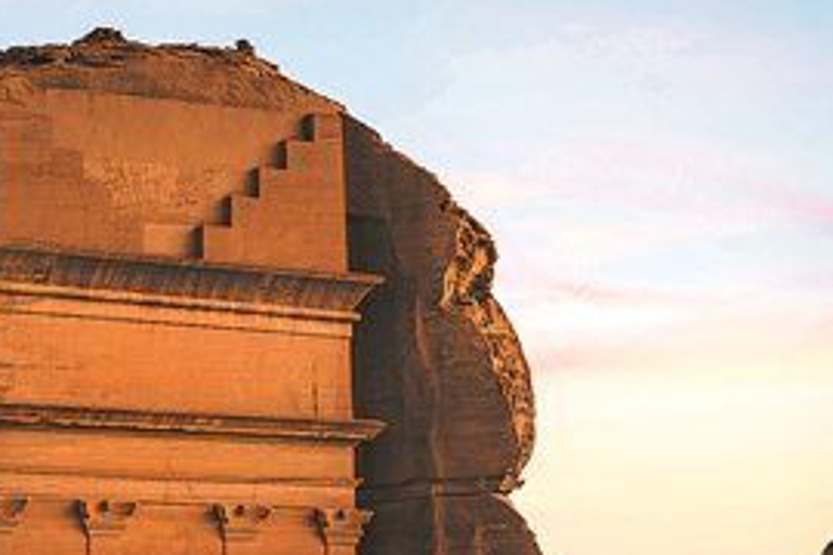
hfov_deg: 20.3
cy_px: 355
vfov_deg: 13.7
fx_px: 2314
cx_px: 216
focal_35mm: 100
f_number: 5.6
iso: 100
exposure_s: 1/8
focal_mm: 45
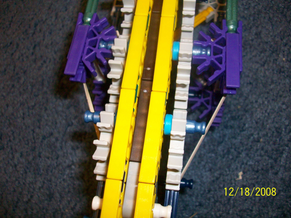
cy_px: 109
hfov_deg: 54.0
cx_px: 146
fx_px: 286
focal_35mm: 34
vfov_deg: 41.8
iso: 160
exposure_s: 1/60
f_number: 2.8
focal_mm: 5.7
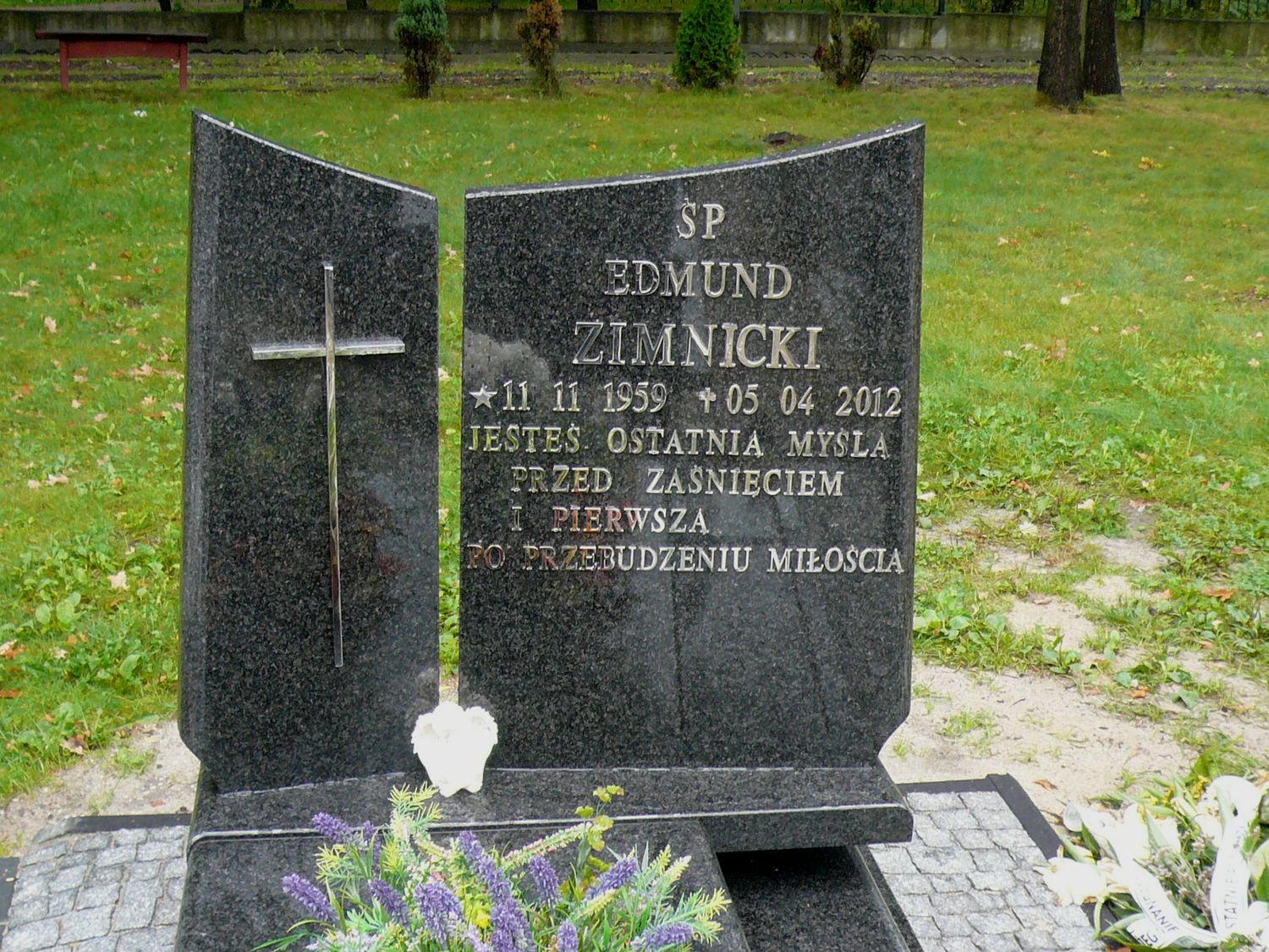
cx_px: 634
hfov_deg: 39.7
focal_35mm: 48
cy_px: 476
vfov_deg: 30.3
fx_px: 1760
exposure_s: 1/50
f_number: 2.9
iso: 100
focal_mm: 5.2
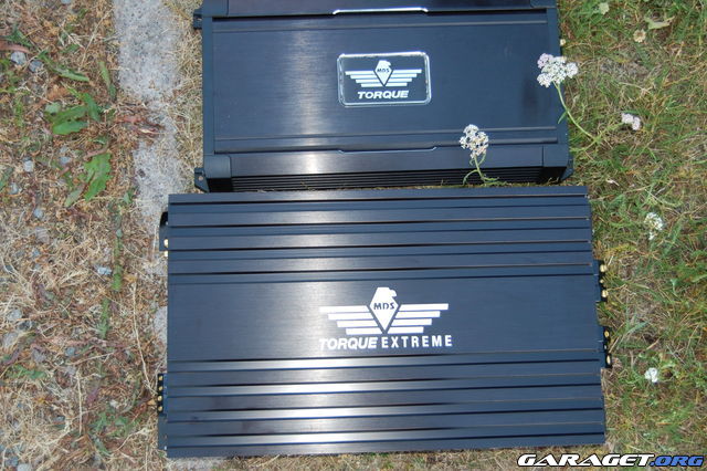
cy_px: 236
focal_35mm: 48
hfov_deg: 41.1
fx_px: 942
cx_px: 354
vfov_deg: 28.0
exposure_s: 1/60
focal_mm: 32
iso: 400
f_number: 4.5
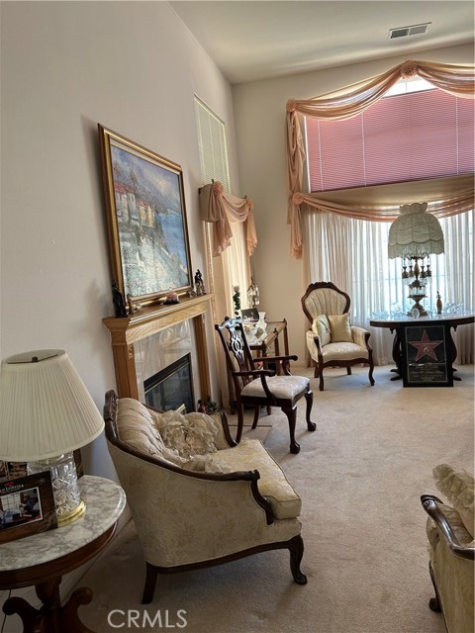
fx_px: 476
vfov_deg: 67.3
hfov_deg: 53.1
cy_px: 316
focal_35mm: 26
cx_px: 238
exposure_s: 1/121
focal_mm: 5.7
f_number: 1.5
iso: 80
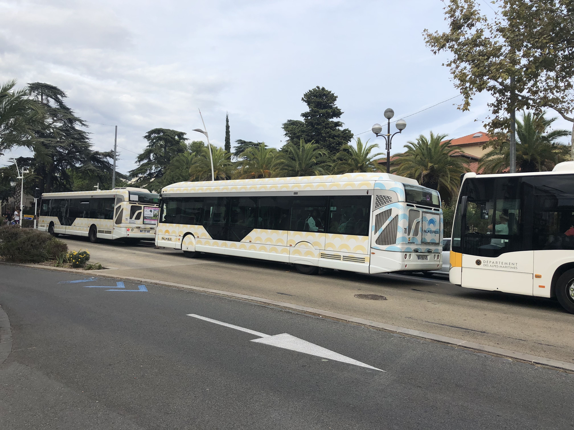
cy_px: 215
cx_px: 287
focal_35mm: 28
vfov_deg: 49.7
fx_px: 464
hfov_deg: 63.4
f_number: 1.8
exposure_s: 1/979
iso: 20
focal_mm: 4
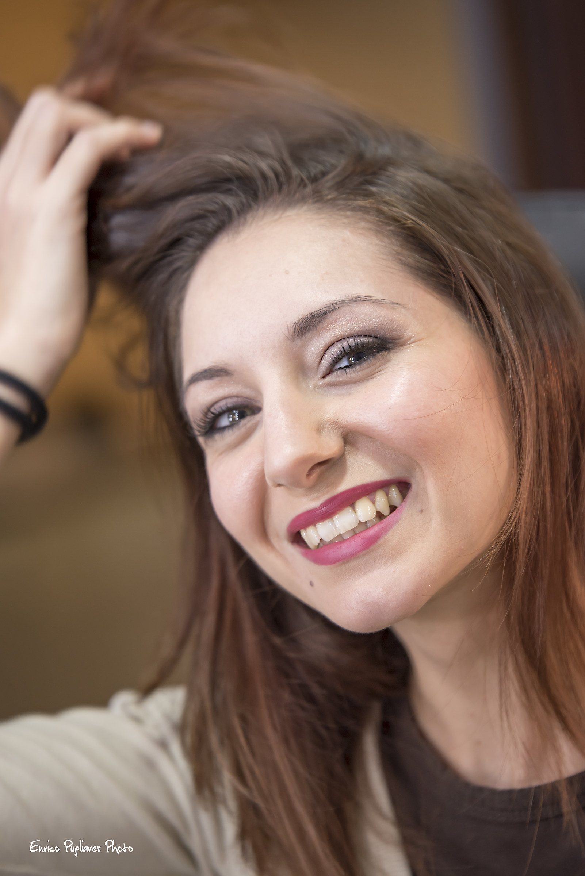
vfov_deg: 10.3
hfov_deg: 6.9
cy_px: 438
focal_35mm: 200
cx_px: 292
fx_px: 4870
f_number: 3.5
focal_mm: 200
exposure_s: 1/100
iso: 800
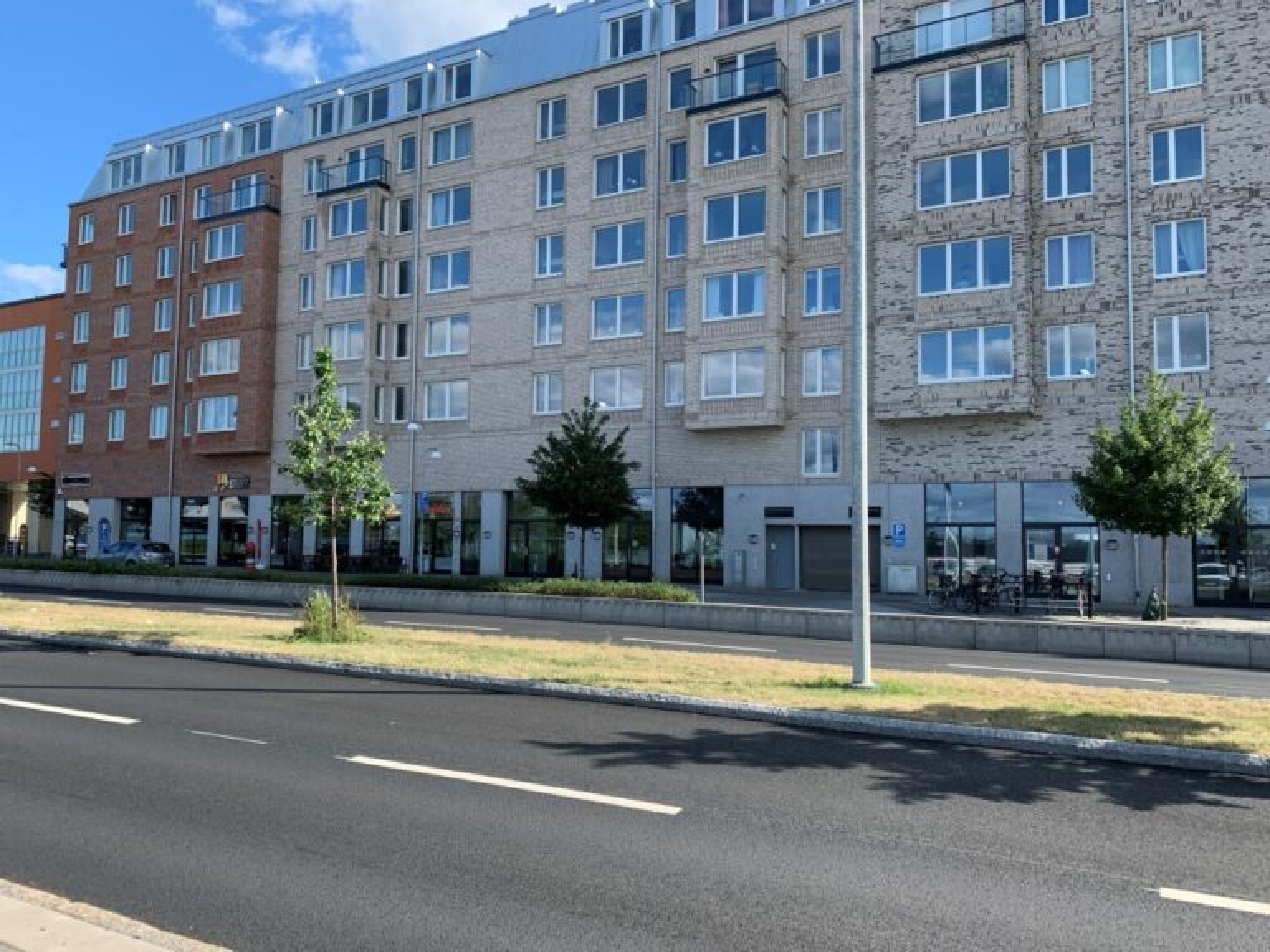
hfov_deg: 67.3
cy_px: 476
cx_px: 635
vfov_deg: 53.1
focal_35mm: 26
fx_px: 954
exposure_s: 1/796
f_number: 1.8
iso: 25
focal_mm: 4.25
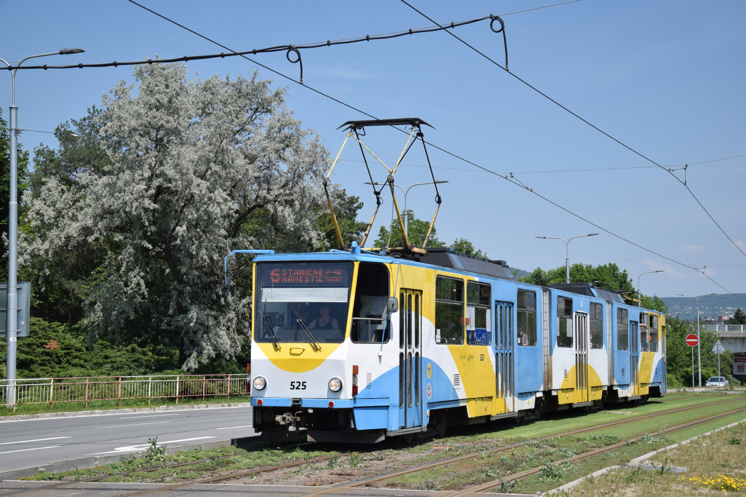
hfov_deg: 29.9
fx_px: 1399
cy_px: 248
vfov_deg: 20.2
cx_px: 373
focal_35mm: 68
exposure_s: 1/1000
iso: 200
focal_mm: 45
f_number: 6.3
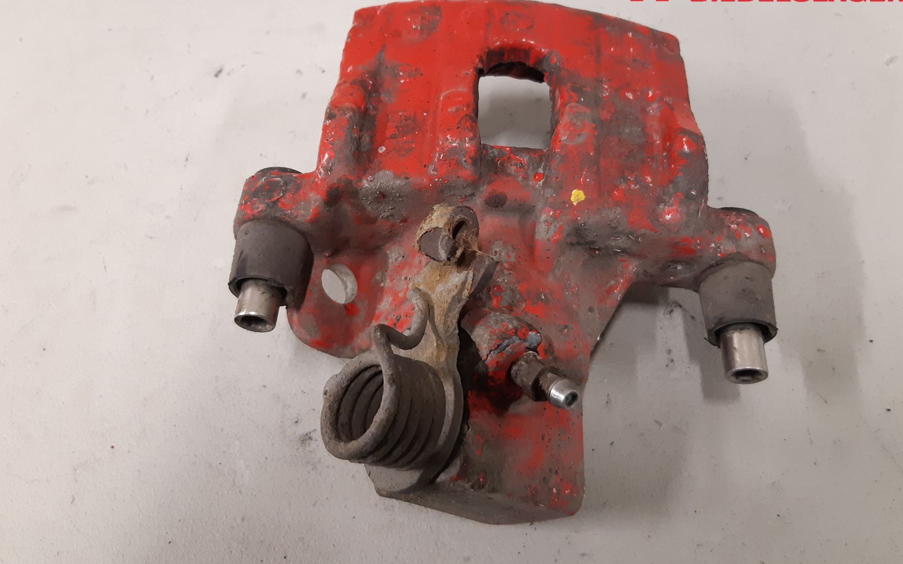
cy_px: 269
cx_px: 447
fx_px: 689
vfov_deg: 44.5
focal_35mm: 28
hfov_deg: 66.5
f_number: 1.7
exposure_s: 1/50
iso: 250
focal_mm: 3.93
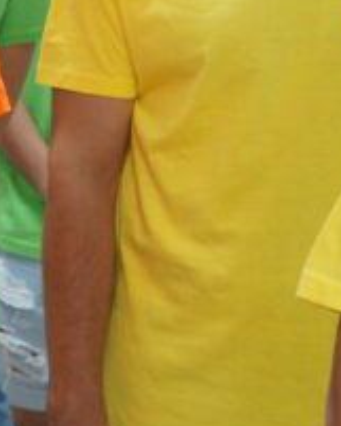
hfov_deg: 11.8
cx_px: -42
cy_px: 25
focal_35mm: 129
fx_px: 1626
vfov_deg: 14.7
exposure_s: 1/160
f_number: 4
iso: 1600
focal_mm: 18
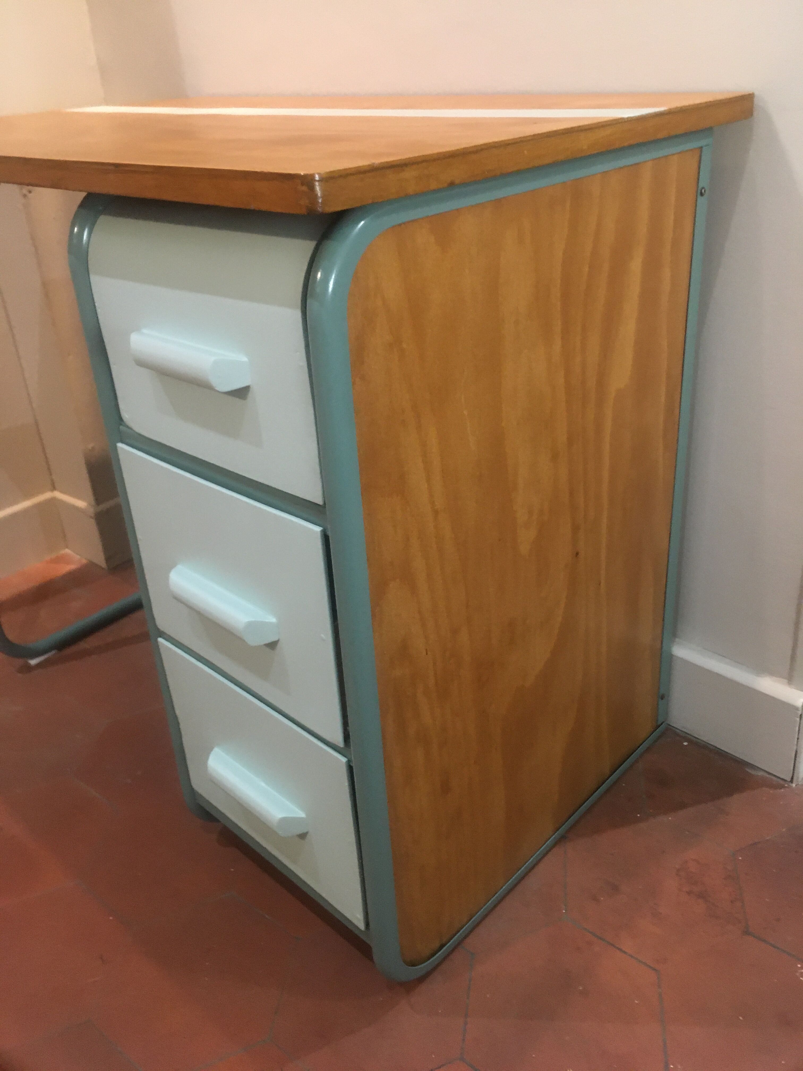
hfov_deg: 48.2
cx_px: 402
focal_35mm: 29
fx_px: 897
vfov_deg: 61.7
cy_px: 536
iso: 200
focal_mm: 4.15
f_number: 2.2
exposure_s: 1/20
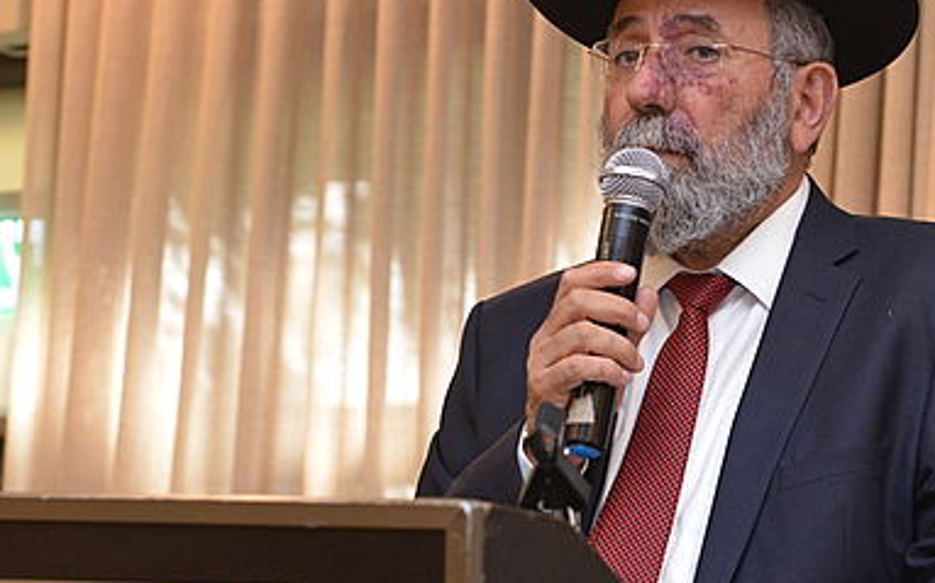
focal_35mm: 132
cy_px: 379
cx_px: 503
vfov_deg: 9.9
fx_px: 3362
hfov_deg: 15.8
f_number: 4.5
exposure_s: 1/100
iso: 2500
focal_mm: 62
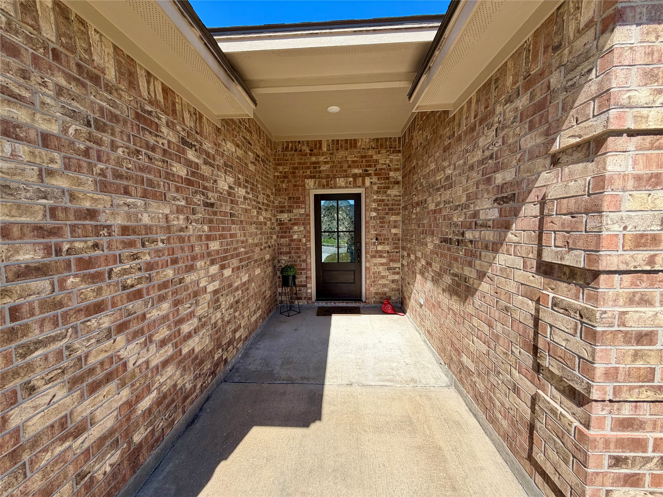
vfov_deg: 85.7
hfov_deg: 102.1
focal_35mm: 14
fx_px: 268
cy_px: 248
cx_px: 332
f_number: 2.2
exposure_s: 1/770
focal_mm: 2.22
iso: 32
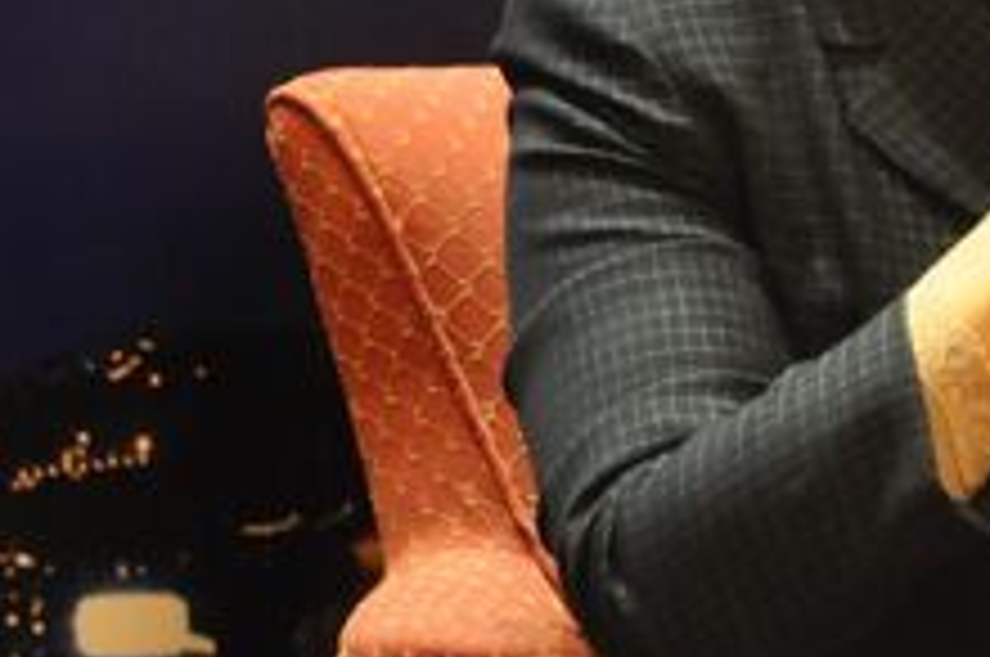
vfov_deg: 2.7
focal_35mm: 502
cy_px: -45
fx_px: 13773
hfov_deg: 4.1
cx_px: 1192
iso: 1600
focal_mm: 105
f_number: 5.6
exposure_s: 1/15
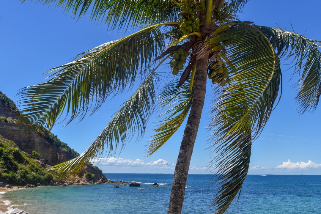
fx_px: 361
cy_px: 107
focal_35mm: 40
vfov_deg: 33.0
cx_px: 160
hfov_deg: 47.9
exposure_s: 1/2000
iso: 400
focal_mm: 27
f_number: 8
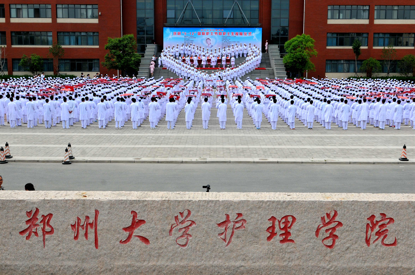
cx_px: 208
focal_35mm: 48
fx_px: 553
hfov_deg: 41.2
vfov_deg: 28.0
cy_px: 138
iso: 250
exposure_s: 1/800
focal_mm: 32
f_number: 8
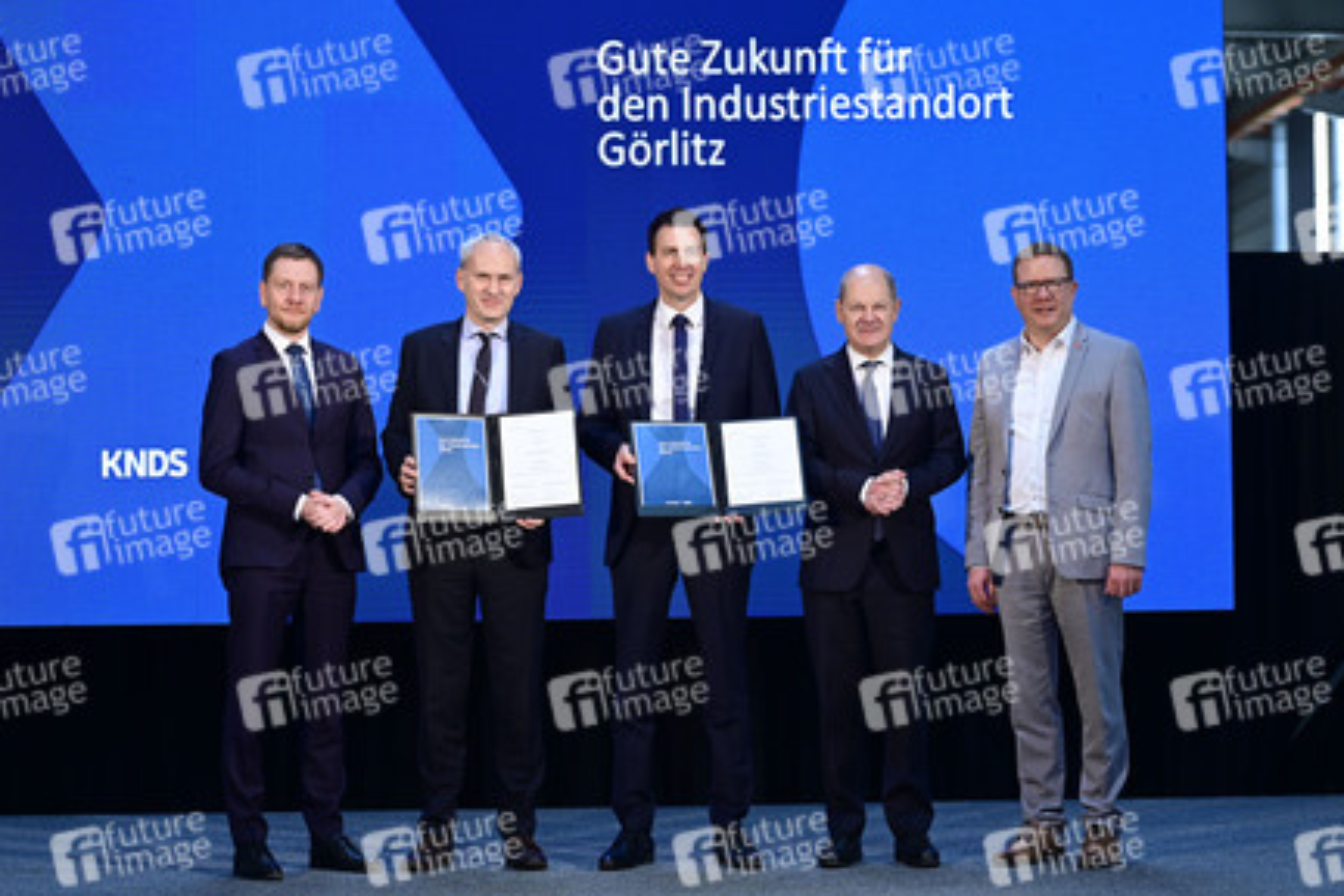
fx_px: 2725
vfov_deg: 18.7
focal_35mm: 73
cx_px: 670
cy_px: 460
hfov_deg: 27.7
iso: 1250
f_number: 3.5
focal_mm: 70
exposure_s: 1/320
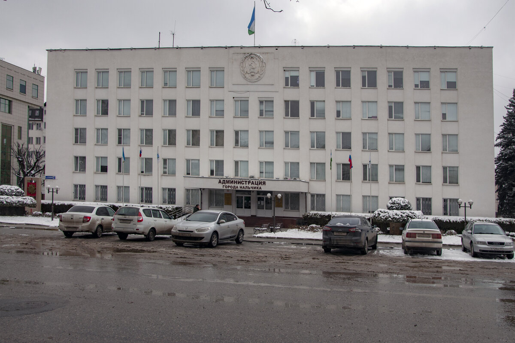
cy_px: 172
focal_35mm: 27
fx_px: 386
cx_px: 258
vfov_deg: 47.9
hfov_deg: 67.4
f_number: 8
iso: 250
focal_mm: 18
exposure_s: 1/250
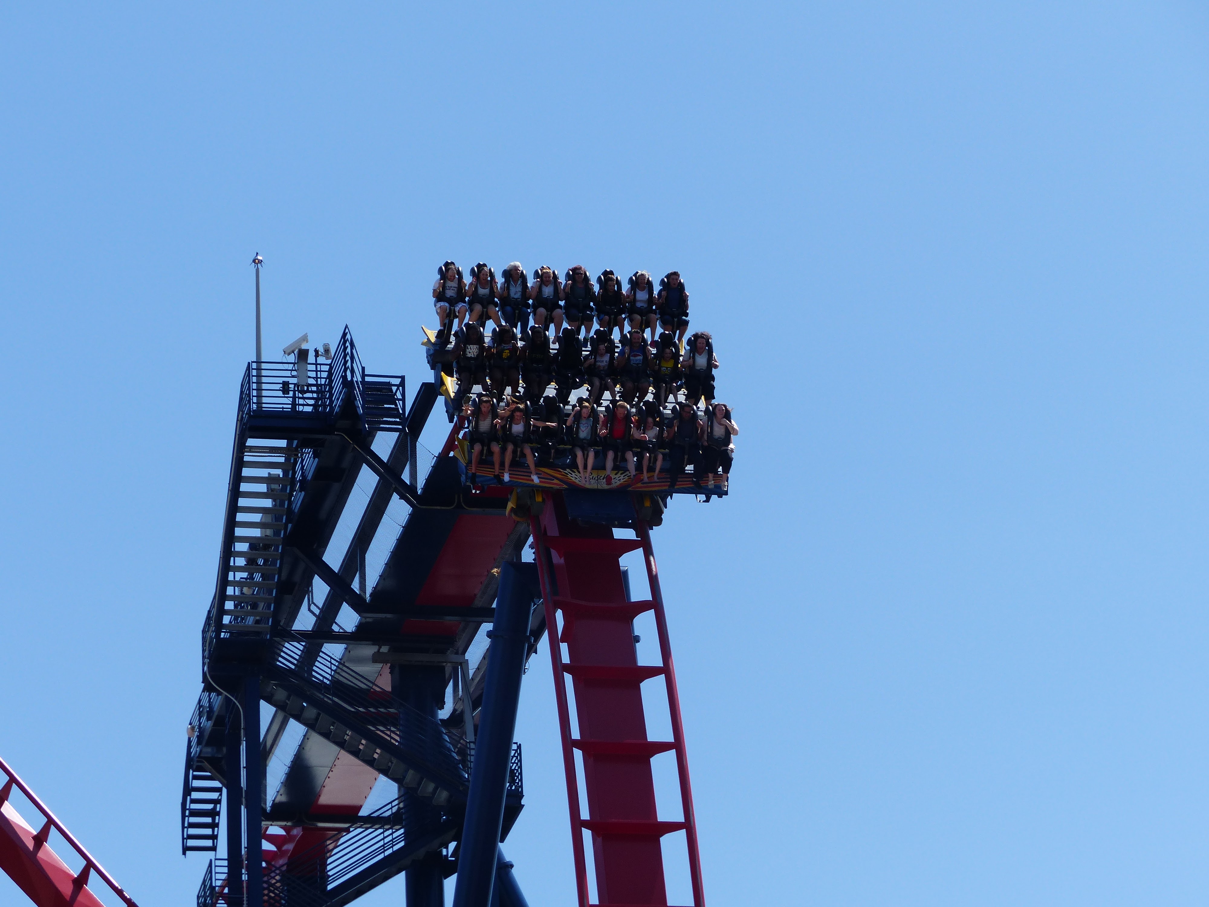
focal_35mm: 121
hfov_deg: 16.3
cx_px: 604
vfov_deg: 12.2
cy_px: 454
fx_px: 4226
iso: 100
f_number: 4
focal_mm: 21.8
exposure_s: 1/1300
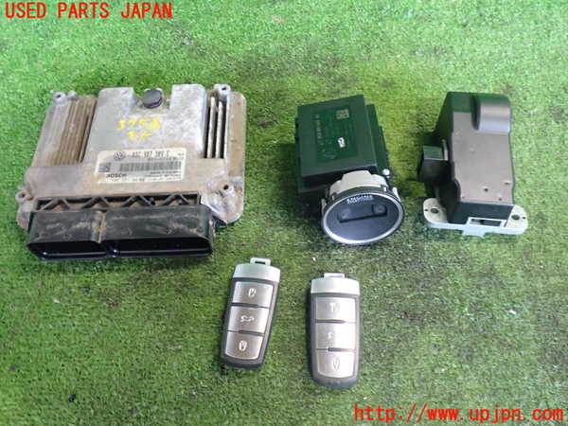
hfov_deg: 60.0
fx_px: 492
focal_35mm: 30
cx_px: 284
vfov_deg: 46.8
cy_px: 213
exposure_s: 1/30
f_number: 2.3
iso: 500
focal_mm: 5.4
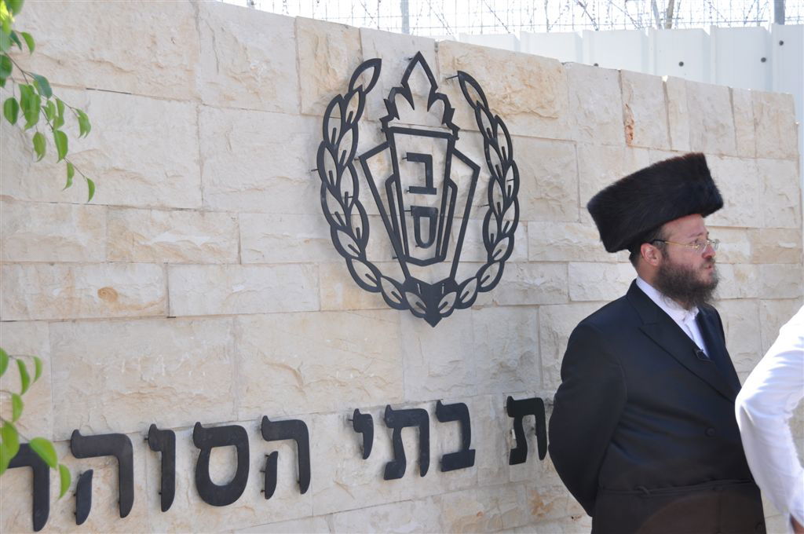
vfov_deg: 23.7
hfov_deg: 35.1
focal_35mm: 57
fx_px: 1271
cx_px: 402
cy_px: 267
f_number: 7.1
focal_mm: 38
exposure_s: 1/200
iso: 200
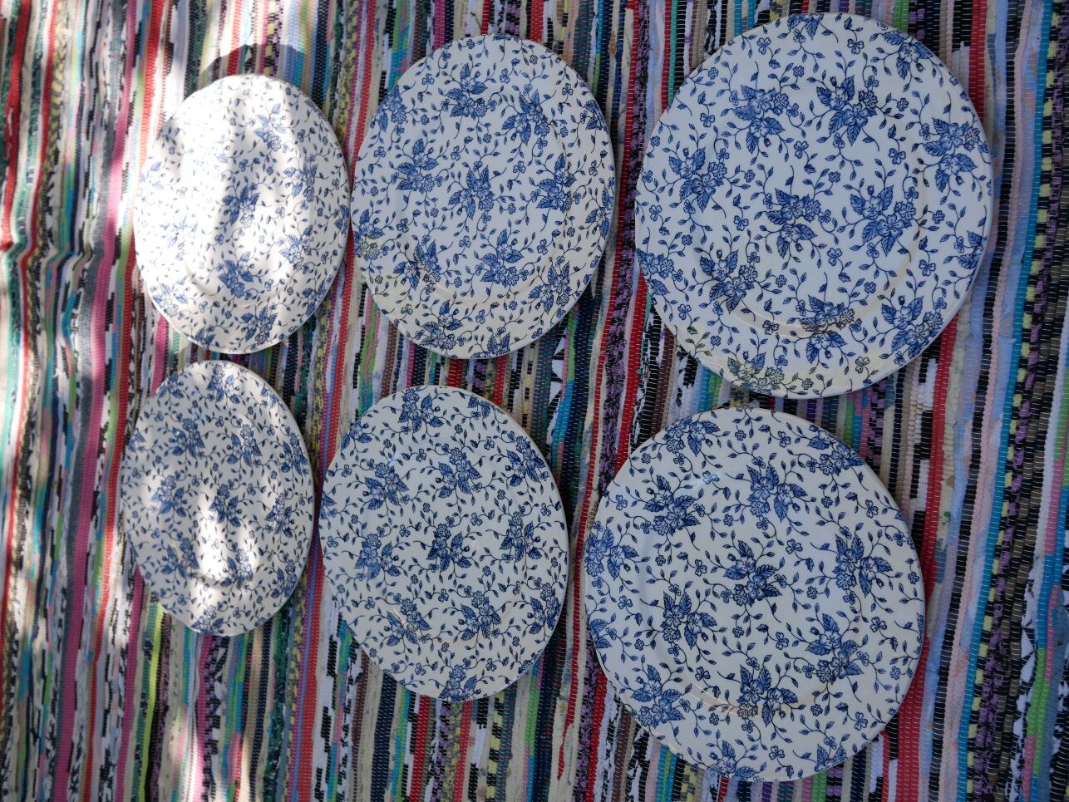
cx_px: 534
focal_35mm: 40
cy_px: 401
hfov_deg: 46.8
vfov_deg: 36.0
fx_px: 1235
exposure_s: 1/500
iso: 200
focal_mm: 20
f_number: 3.5
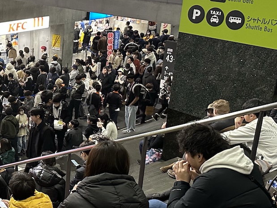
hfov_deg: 28.3
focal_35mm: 62
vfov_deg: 23.7
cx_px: -29
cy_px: 98
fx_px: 496
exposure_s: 1/60
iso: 500
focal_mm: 6.86
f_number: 1.78
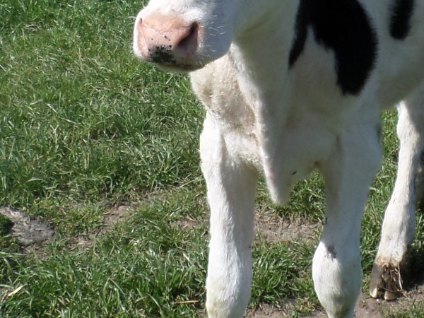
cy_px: -70
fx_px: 1323
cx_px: 288
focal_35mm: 108
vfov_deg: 13.3
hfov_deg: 18.2
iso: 80
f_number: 2.5
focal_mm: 4.5
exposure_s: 1/1000
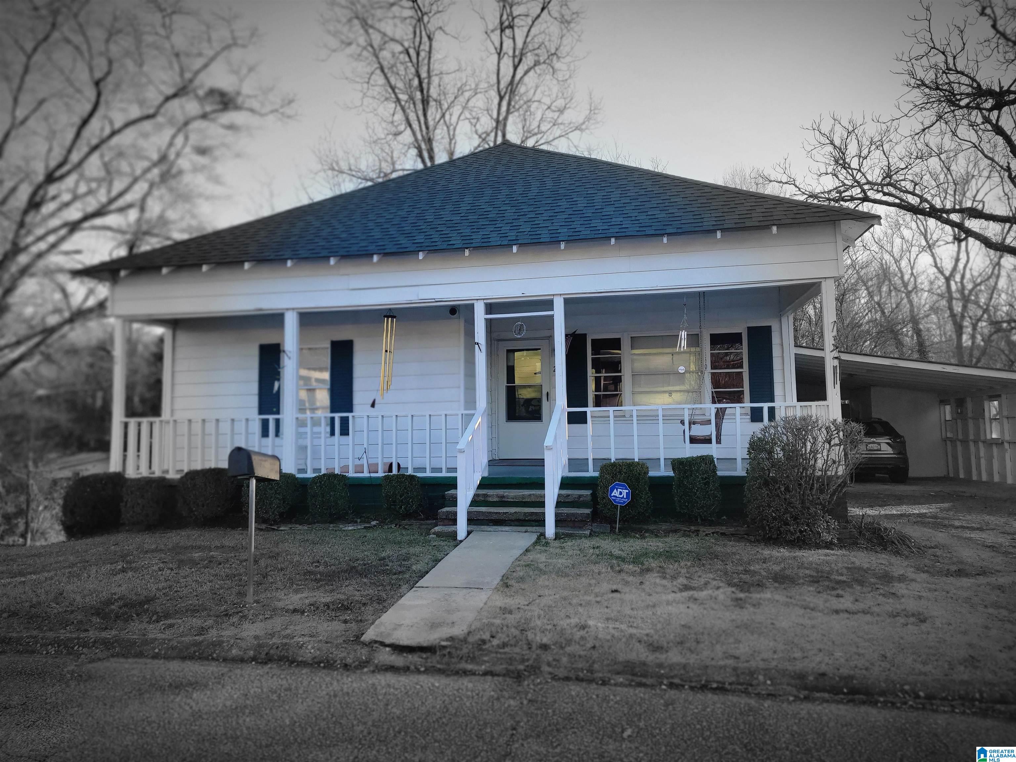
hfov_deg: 71.6
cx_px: 508
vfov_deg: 56.8
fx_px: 704
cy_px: 381
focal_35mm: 24
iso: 16
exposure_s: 1/213
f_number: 1.8
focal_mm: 6.7
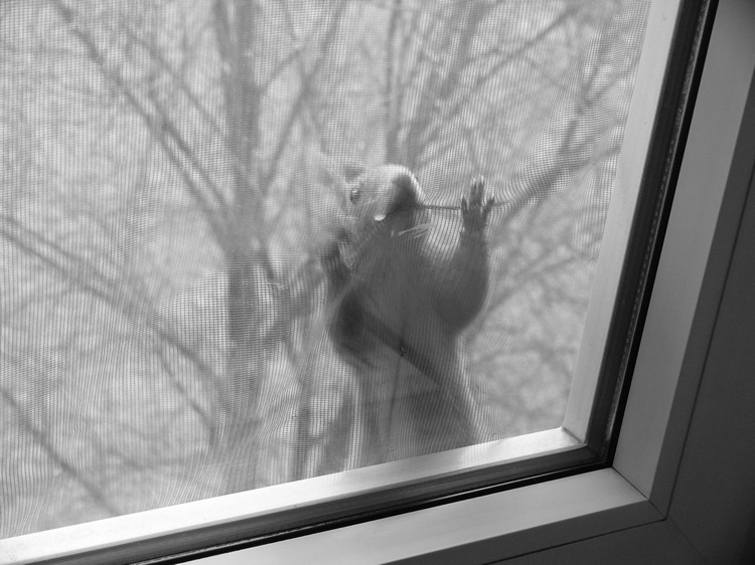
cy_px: 282
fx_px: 1635
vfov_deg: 19.6
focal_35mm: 75
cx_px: 378
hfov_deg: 26.0
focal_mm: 15.8
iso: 320
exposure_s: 1/60
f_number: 3.2
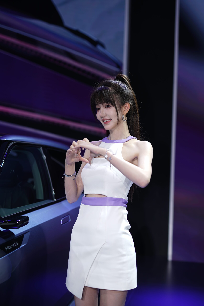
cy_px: 153
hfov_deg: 27.0
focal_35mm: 50
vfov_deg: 39.6
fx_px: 425
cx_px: 102
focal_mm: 50
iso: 50
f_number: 2
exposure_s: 1/250
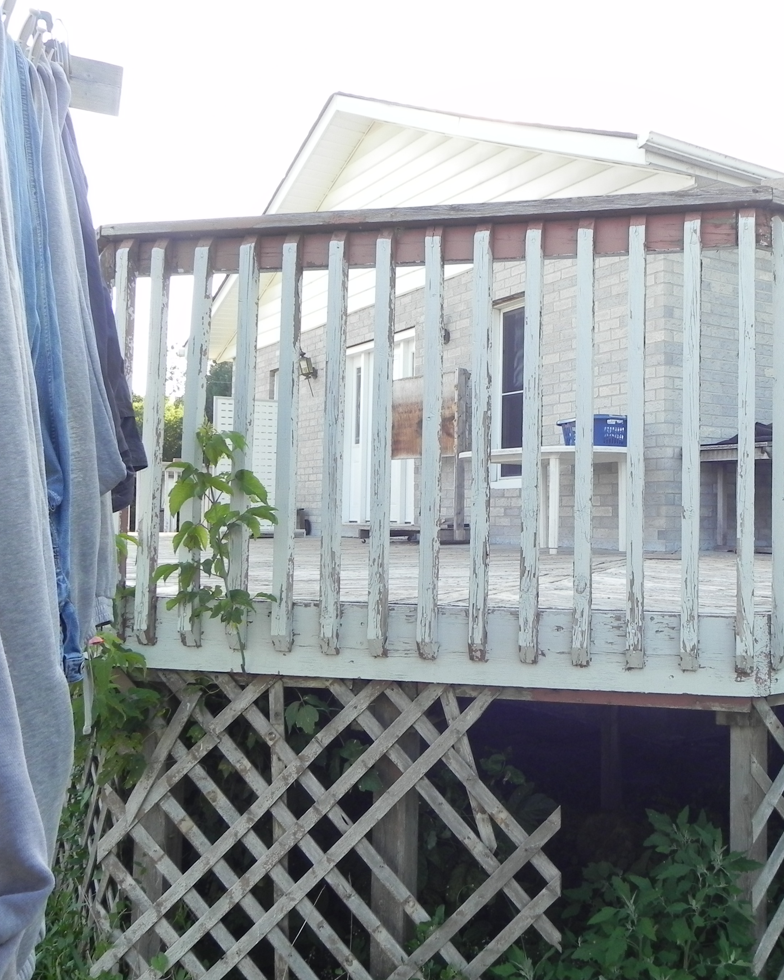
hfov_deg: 42.5
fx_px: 986
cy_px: 489
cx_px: 549
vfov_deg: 52.8
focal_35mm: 34
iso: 160
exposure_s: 1/127
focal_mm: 4.6
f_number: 4.5
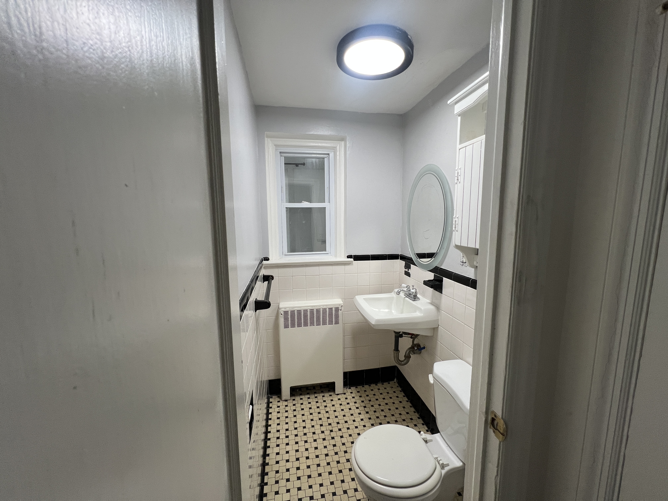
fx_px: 251
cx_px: 334
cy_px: 250
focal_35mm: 13
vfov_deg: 89.9
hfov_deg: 106.2
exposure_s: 1/120
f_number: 1.8
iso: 125
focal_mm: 1.57
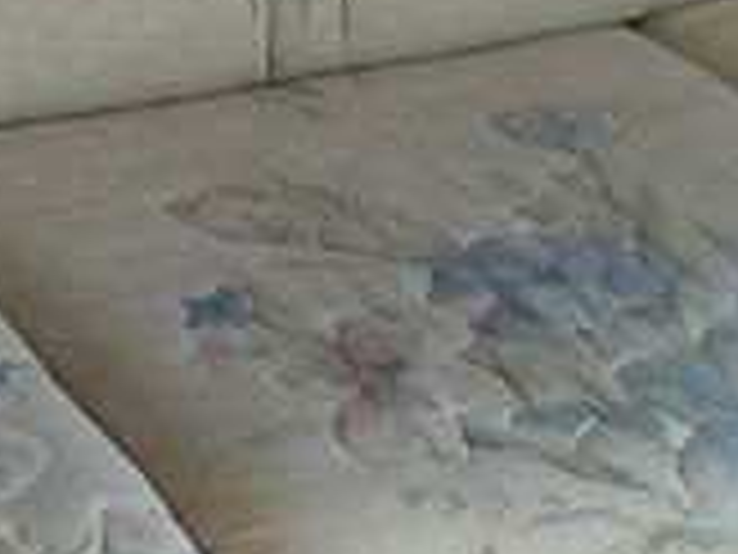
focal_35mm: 183
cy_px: 108
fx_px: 3901
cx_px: 198
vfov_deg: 8.1
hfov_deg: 10.8
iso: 200
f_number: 3.5
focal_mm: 5.4
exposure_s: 1/60
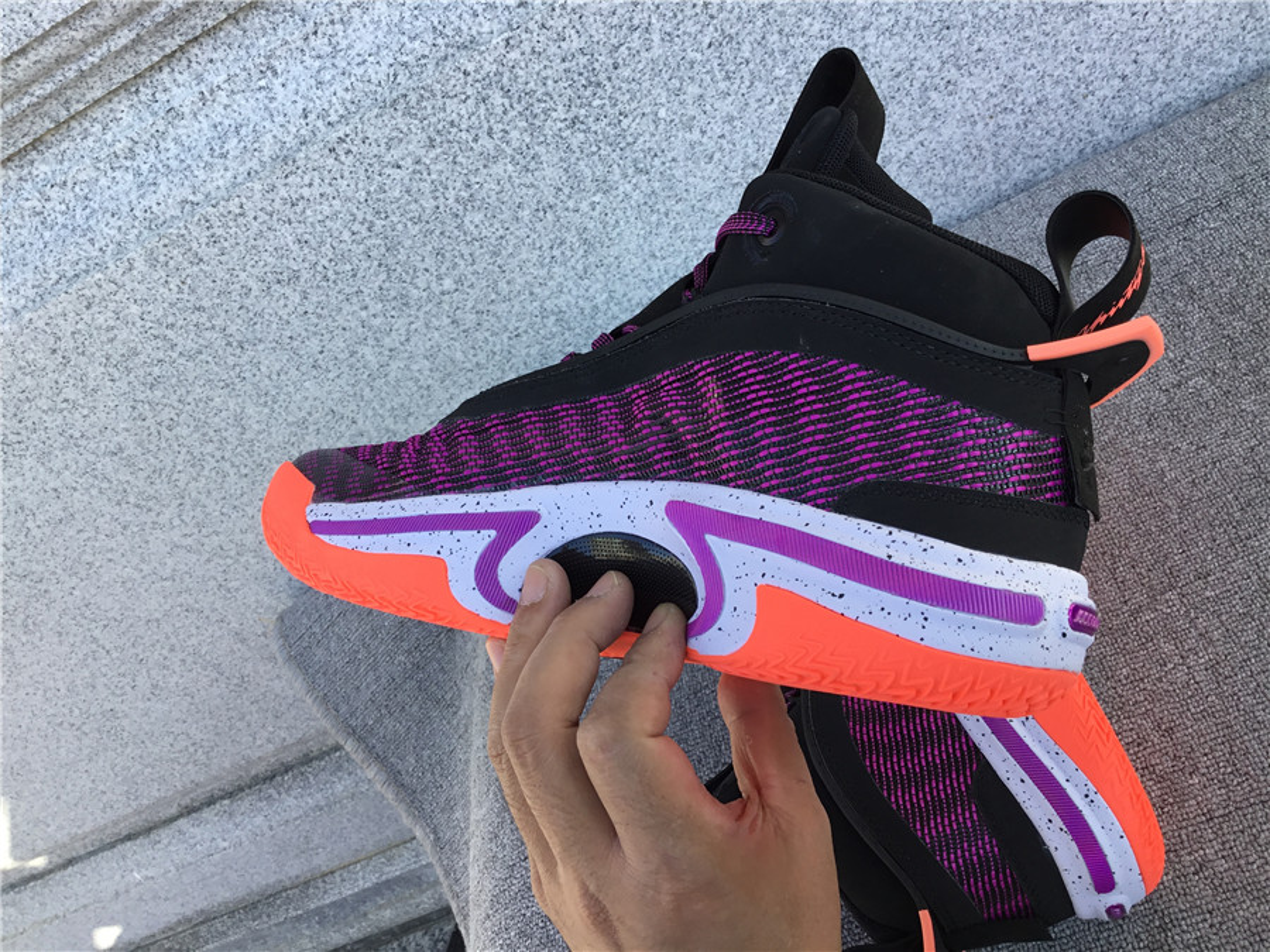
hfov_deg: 58.4
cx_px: 635
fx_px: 1137
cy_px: 476
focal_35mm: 31
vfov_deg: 45.4
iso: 25
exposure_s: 1/255
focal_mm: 3.3
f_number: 2.4
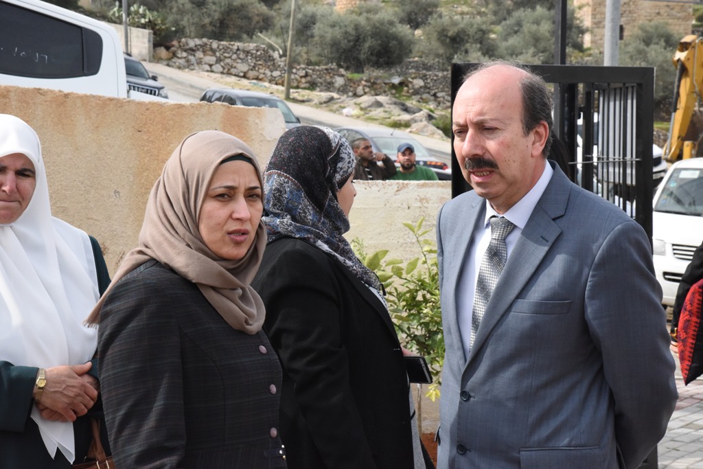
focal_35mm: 78
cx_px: 352
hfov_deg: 26.0
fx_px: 1523
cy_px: 234
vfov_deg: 17.5
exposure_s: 1/1250
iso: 5000
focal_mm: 78
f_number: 18
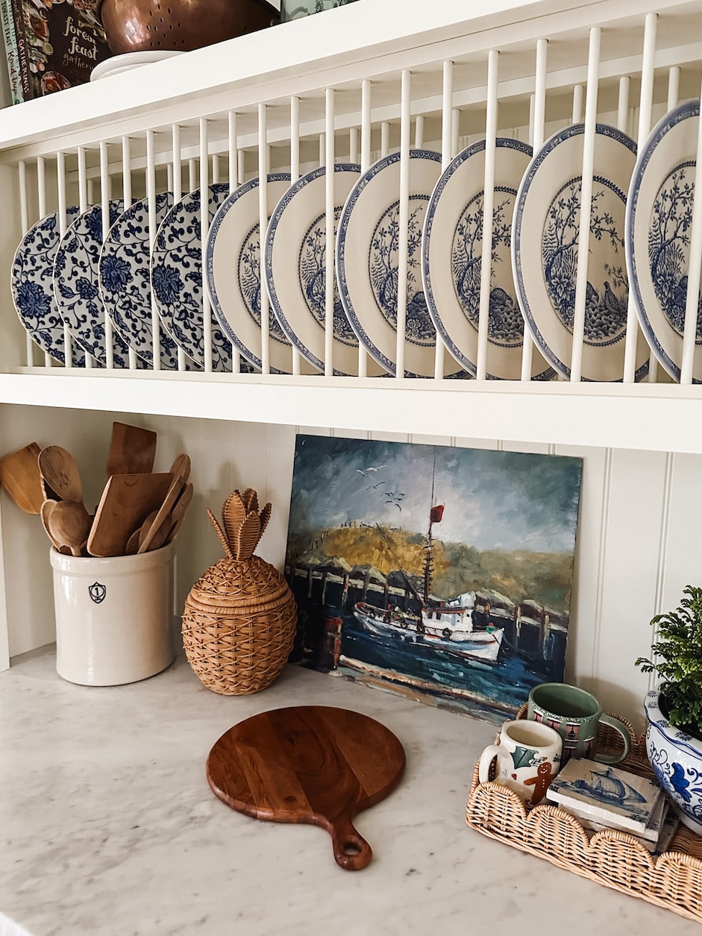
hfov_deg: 54.9
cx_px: 363
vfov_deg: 69.4
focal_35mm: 25
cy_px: 469
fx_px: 676
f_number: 1.8
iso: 1000
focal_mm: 6.86
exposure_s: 1/45
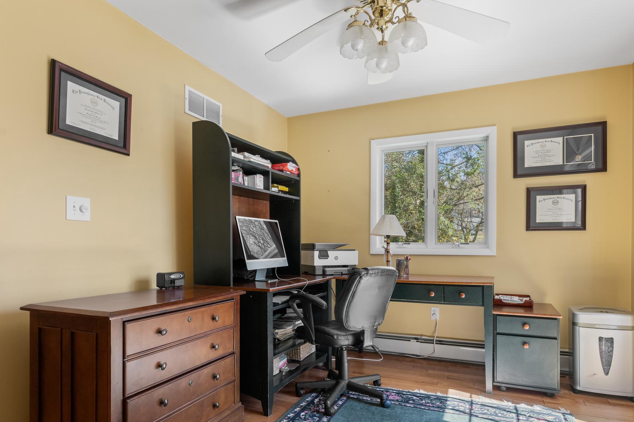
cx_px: 325
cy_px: 254
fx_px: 370
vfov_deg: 59.0
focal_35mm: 21
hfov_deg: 81.2
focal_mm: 17
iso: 400
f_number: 7.1
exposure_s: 1/15
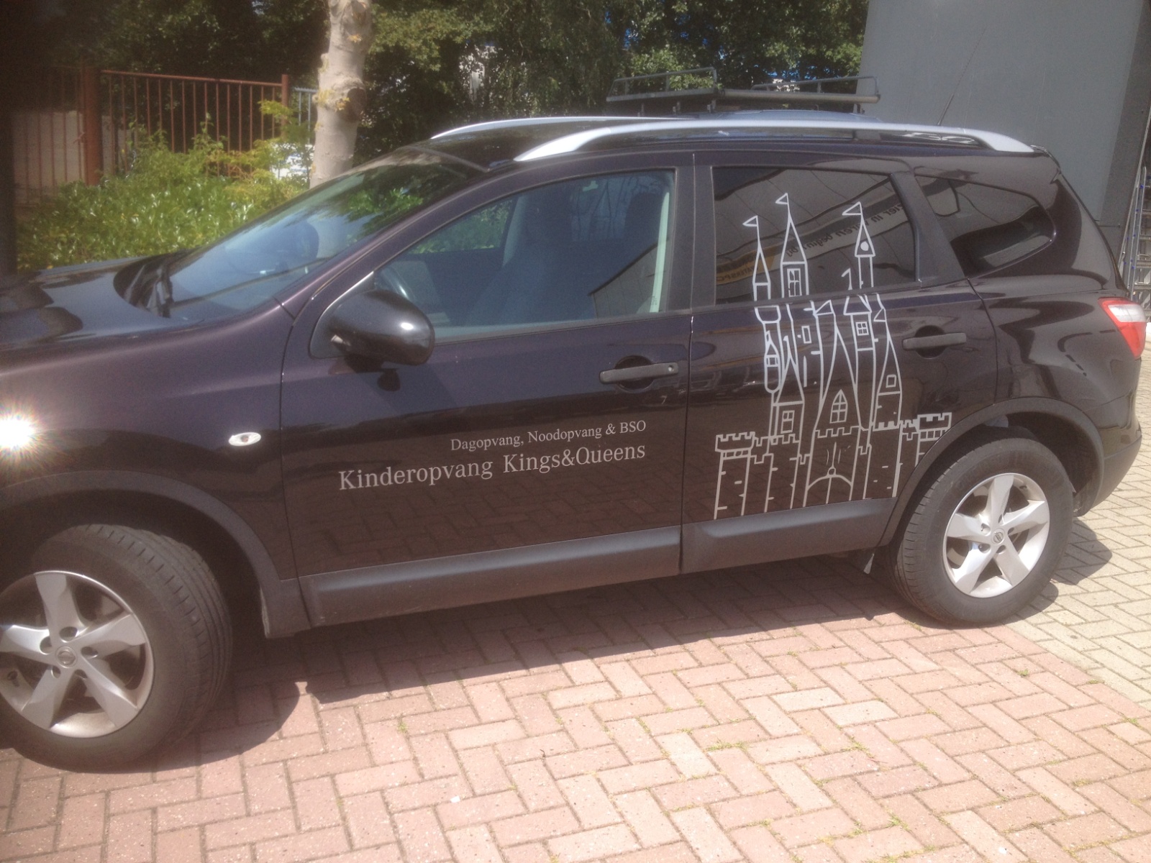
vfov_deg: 40.7
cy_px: 432
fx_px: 1164
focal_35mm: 35
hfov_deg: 52.6
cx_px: 576
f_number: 2.4
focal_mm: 4.28
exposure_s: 1/849
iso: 50
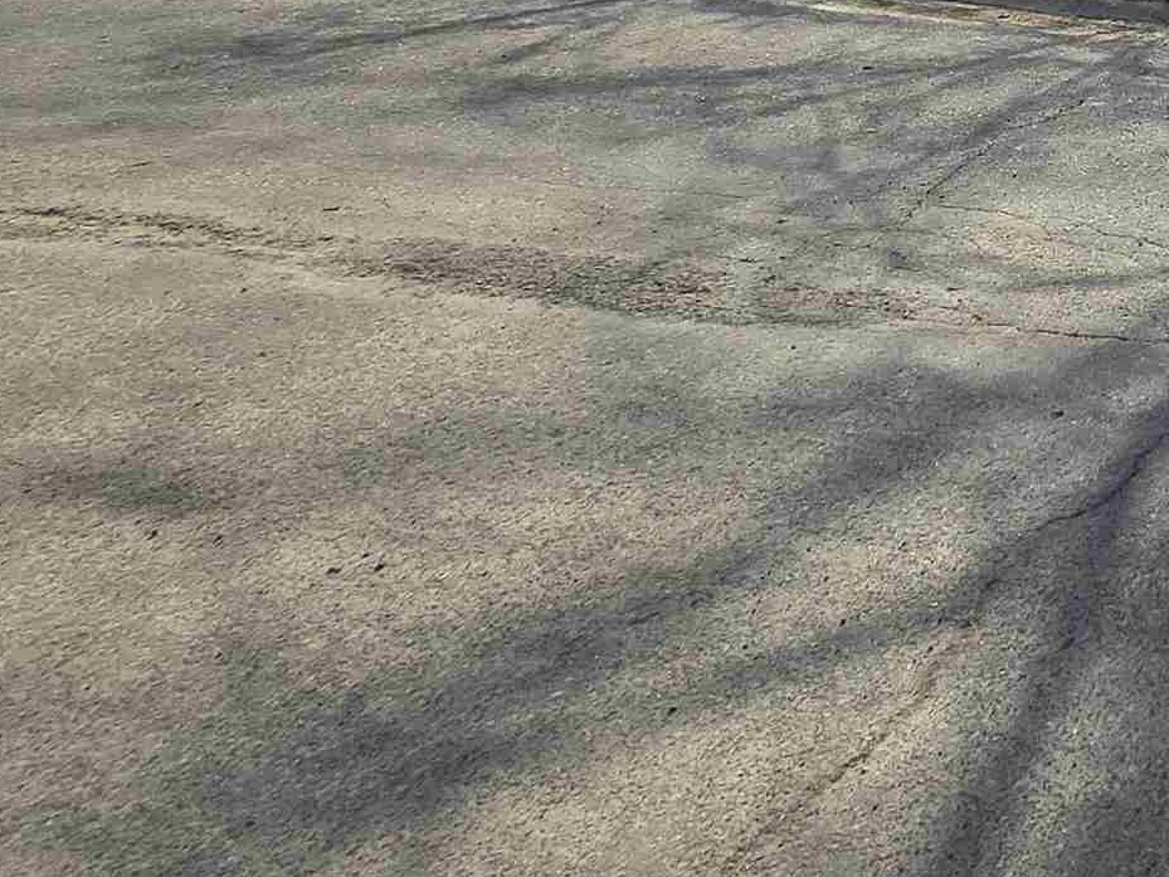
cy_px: -418
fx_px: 1452
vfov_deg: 25.7
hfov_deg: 31.0
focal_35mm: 43
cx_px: 1612
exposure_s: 1/1418
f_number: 2.2
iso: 25
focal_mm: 1.7
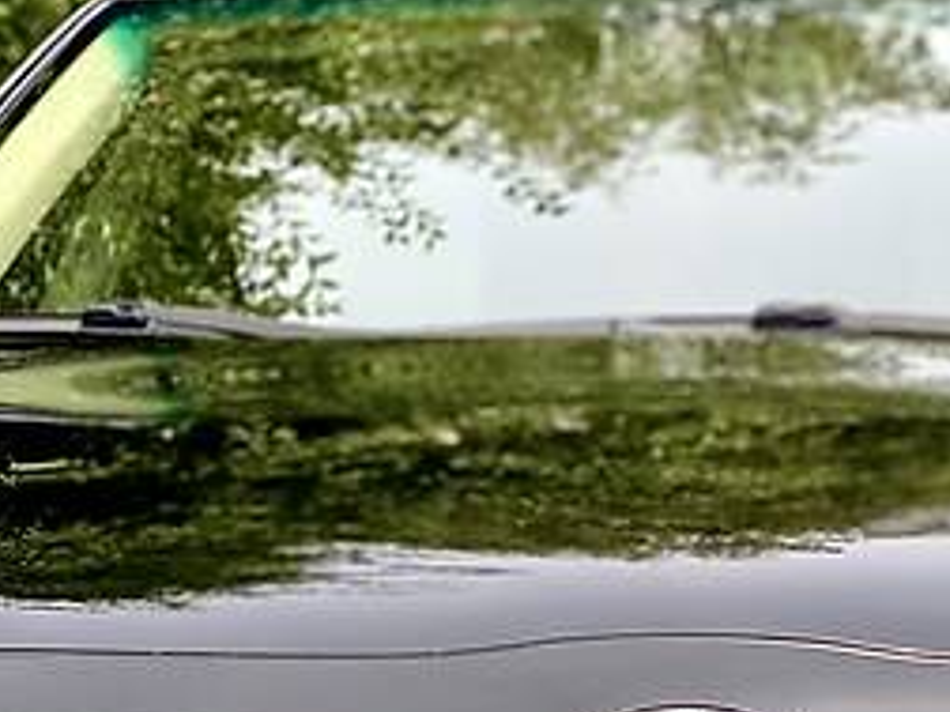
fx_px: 4528
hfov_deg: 12.0
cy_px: 874
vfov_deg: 8.9
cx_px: 660
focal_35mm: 165
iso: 20
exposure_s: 1/381
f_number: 2
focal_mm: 6
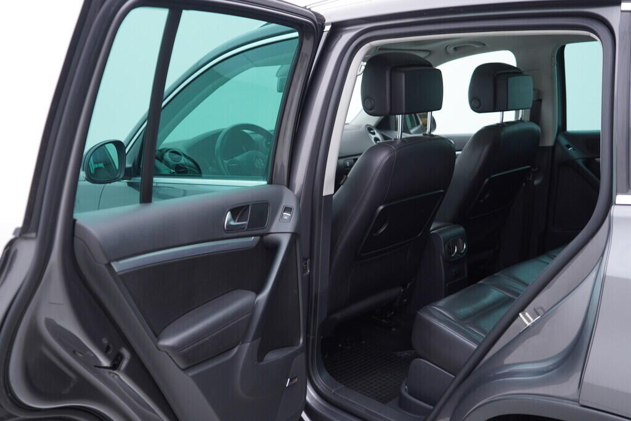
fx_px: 631
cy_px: 210
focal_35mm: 36
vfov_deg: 36.9
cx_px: 316
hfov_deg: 53.1
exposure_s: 1/40
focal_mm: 24
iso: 125
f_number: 2.8
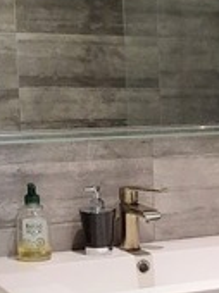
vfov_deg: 17.1
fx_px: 956
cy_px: 281
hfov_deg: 12.8
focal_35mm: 113
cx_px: 253
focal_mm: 4.6
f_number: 2
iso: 320
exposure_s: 1/33
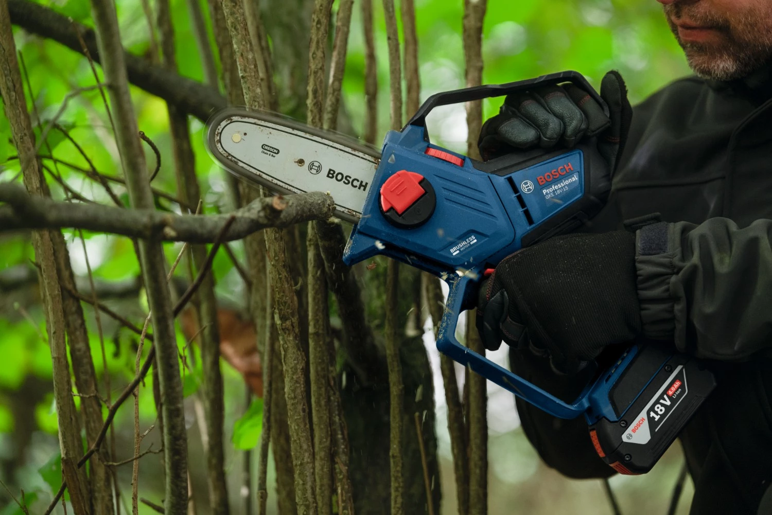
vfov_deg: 11.5
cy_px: 258
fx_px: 2552
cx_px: 386
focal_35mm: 119
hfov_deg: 17.2
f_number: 2.8
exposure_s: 1/160
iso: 1600
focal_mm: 119
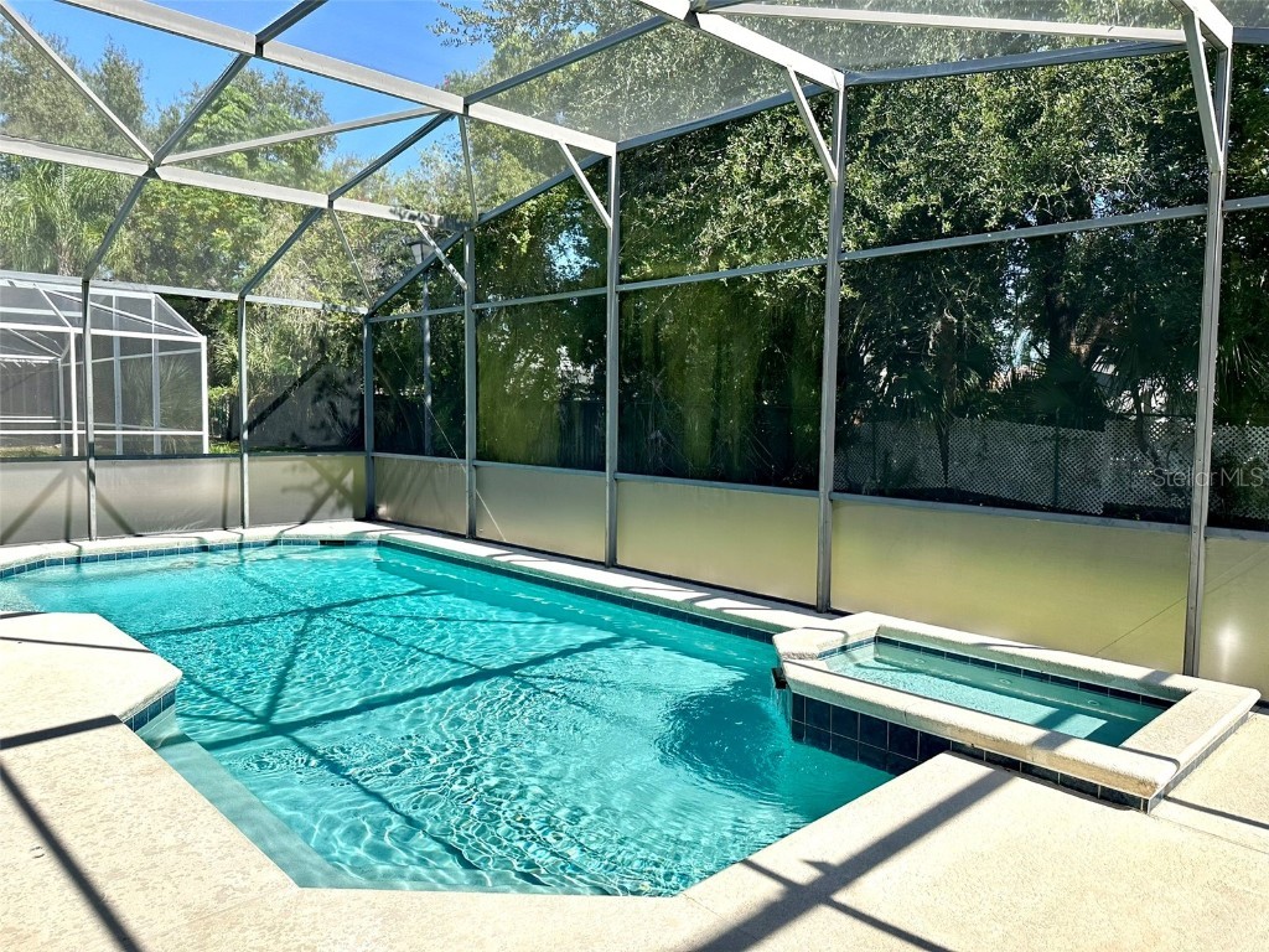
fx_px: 880
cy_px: 476
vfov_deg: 56.8
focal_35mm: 24
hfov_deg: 71.6
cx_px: 634
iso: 80
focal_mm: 6.86
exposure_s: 1/2469
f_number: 1.78
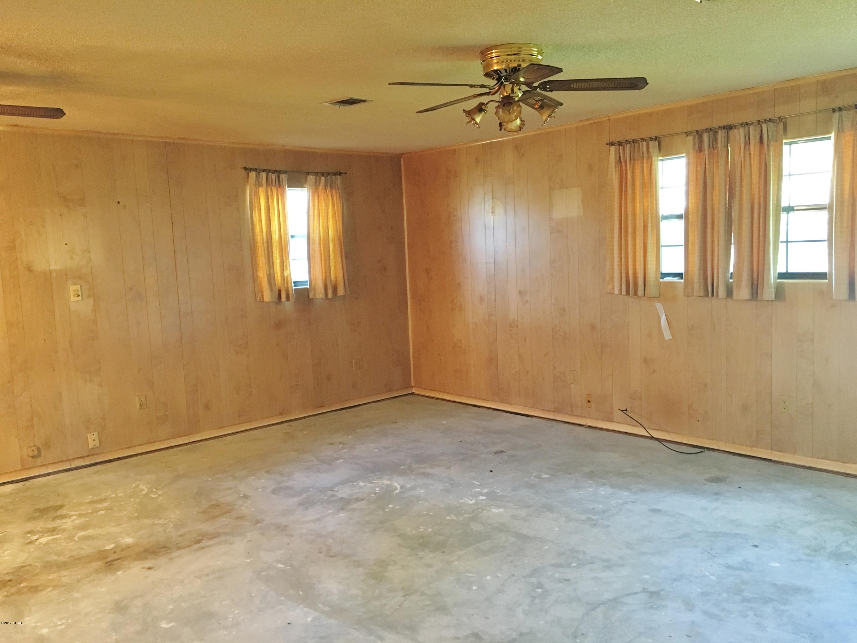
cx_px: 428
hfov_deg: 61.7
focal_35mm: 29
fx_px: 718
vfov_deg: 48.2
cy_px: 322
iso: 200
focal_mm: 4.15
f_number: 2.2
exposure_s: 1/24
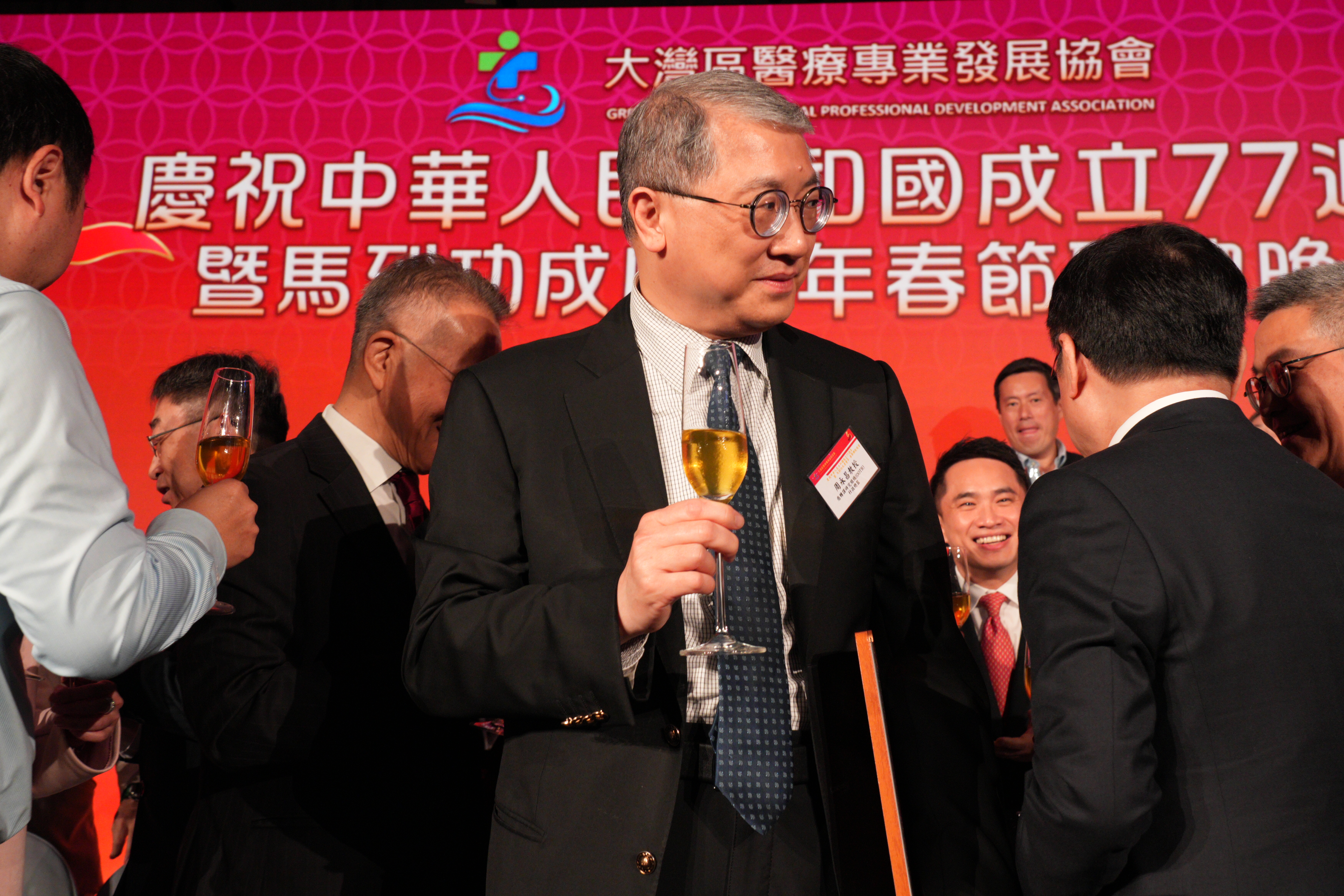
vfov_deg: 34.2
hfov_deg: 49.6
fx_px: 1456
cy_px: 448
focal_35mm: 39
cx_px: 672
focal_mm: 39
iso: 4000
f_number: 8
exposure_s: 1/200
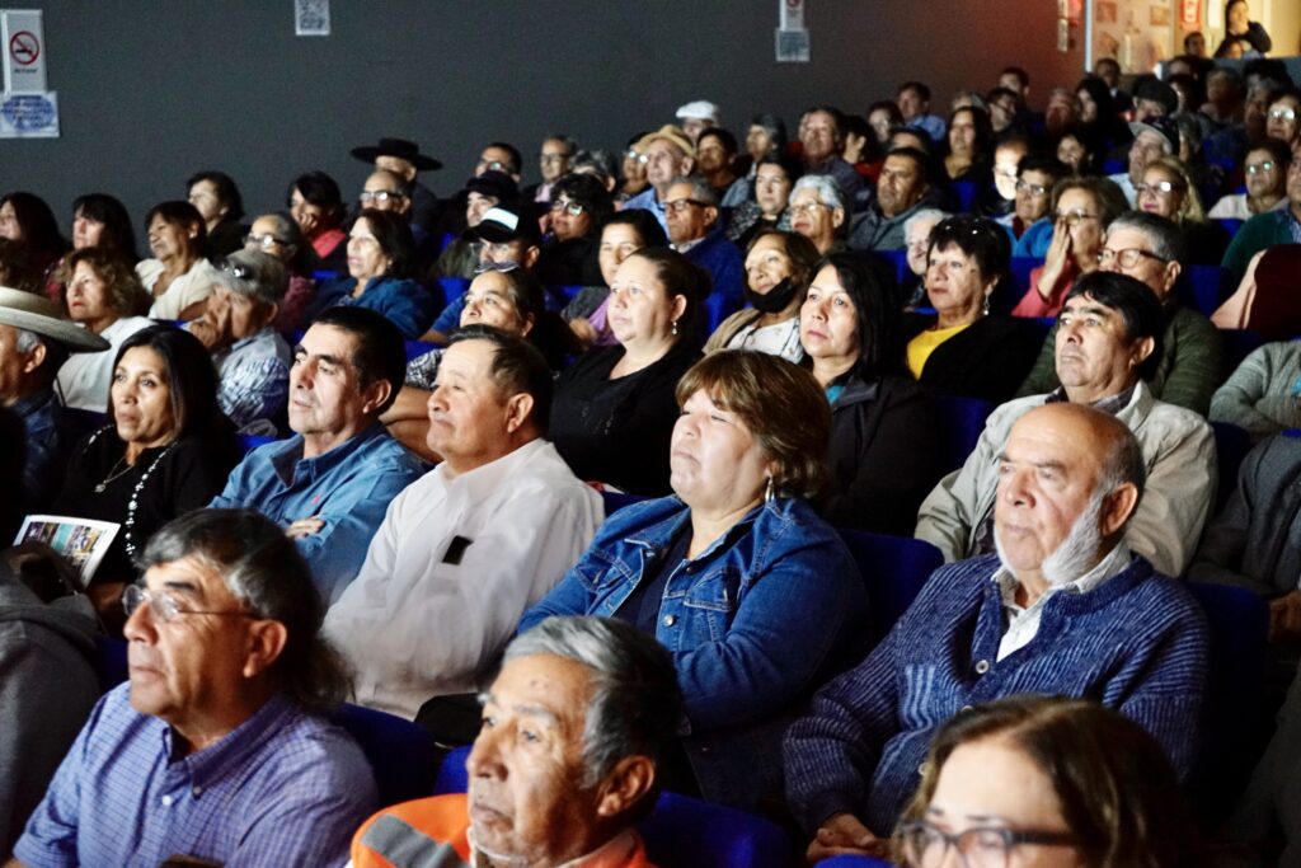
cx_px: 650
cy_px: 434
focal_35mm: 57
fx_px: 2060
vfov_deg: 23.8
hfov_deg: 35.0
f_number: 5
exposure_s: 1/4
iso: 6400
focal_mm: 57
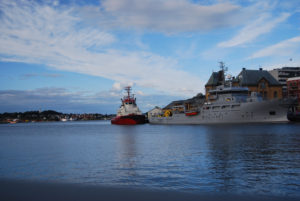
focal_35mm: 46
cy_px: 100
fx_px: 388
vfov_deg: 29.1
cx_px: 150
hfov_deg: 42.2
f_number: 4.5
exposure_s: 1/320
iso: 200
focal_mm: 31
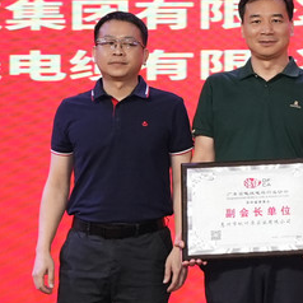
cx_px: 712
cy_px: 82
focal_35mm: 240
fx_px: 2377
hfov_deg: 6.9
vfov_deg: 7.3
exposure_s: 1/200
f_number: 3.5
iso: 1250
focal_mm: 42
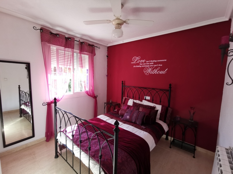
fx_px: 108
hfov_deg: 94.5
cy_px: 87
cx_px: 116
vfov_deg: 78.1
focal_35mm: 16
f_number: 2.2
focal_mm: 2.35
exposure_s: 1/100
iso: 200
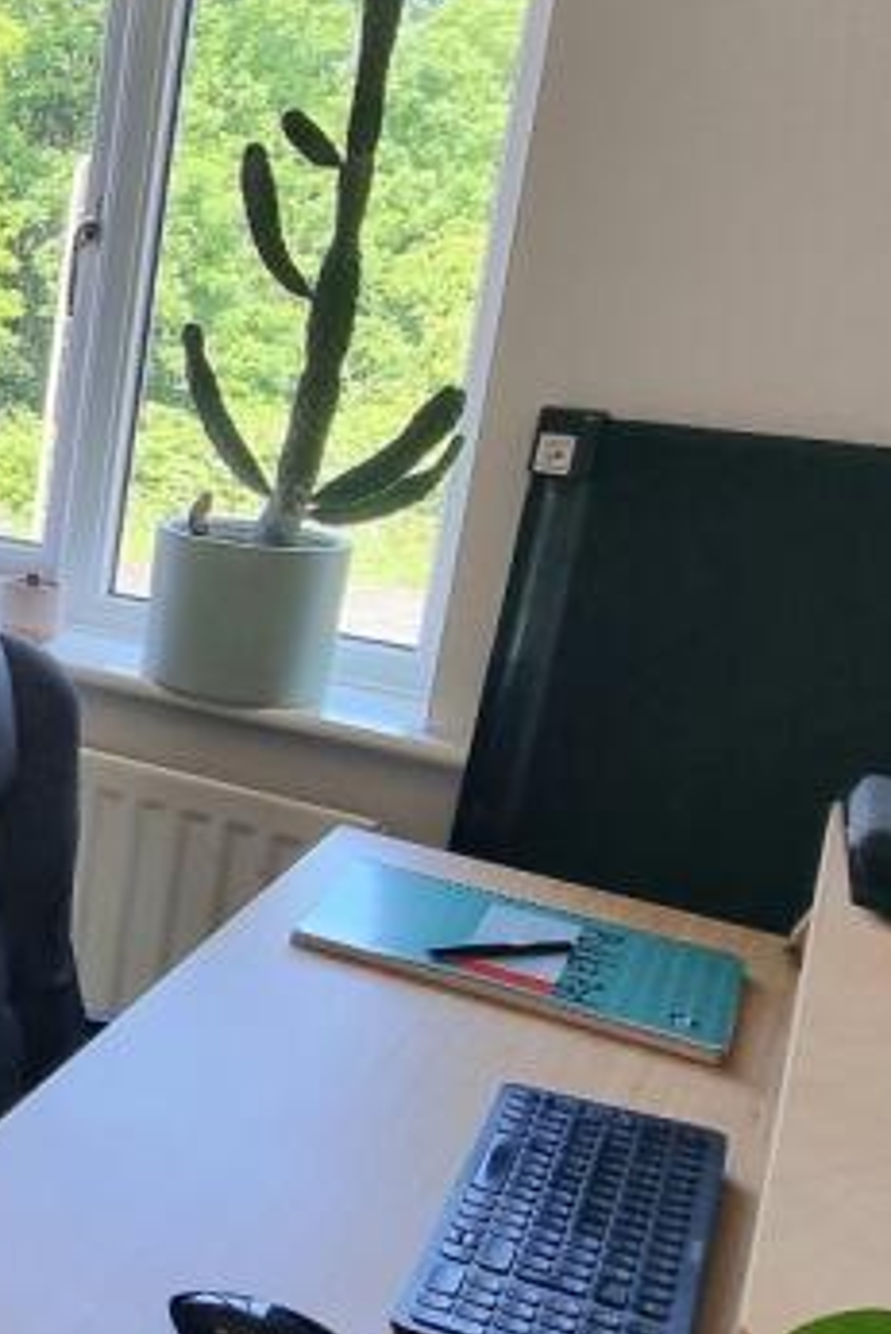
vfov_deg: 48.0
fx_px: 1483
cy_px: 501
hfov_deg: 22.2
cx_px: -667
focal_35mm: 40
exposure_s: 1/100
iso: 80
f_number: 2.2
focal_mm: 2.2
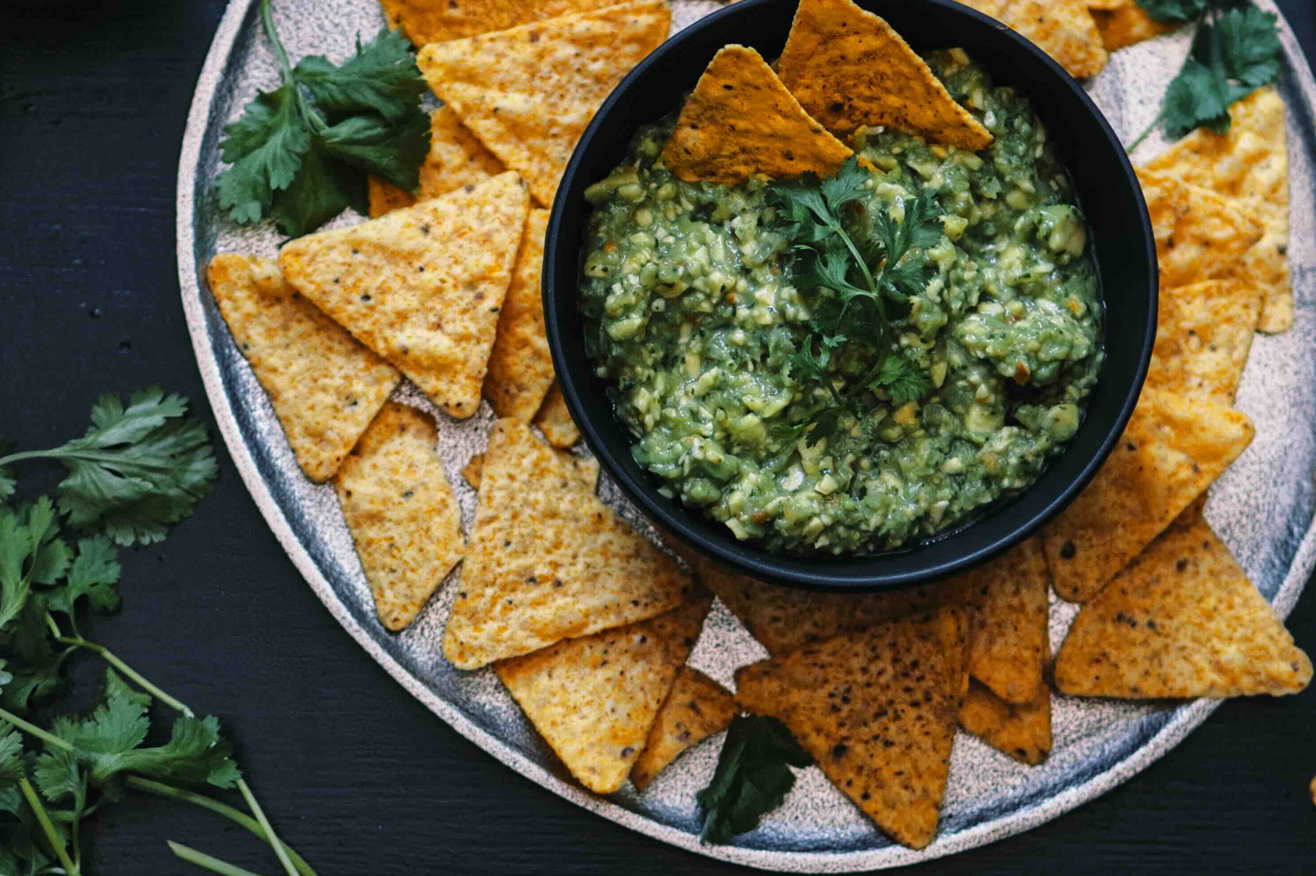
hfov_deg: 20.0
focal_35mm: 102
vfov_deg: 13.4
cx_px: 754
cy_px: 243
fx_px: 3726
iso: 320
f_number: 1.8
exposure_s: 1/80
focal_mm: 35
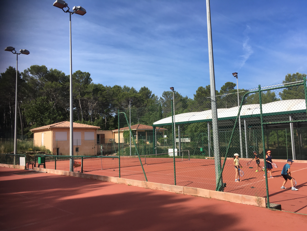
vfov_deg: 48.2
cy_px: 116
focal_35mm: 29
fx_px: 257
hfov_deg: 61.7
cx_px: 154
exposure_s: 1/1374
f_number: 2.2
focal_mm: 4.15
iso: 25
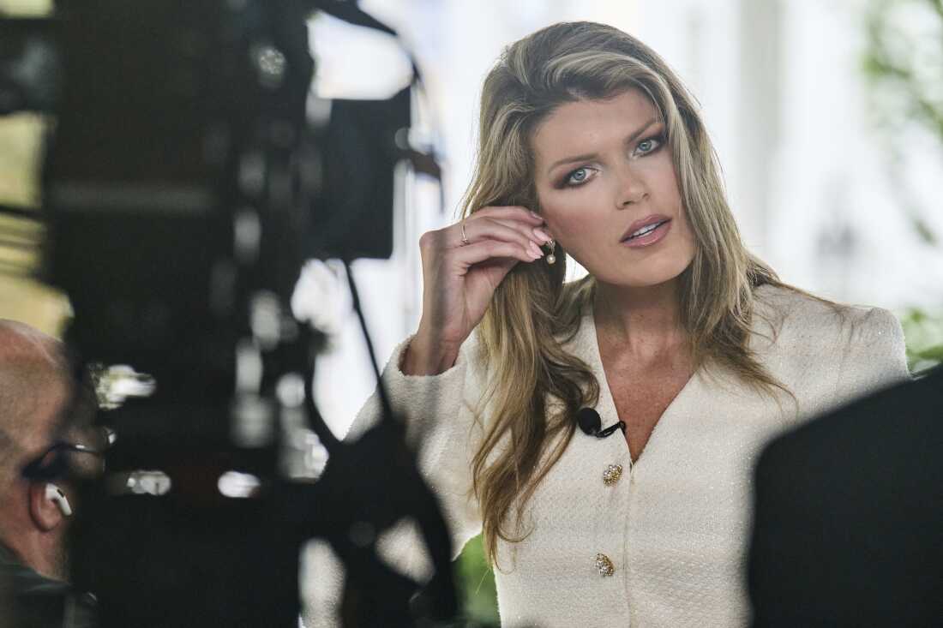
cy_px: 314
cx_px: 472
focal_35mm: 300
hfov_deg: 6.9
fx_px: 7857
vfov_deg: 4.6
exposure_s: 1/1250
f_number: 5.6
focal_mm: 200
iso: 1600
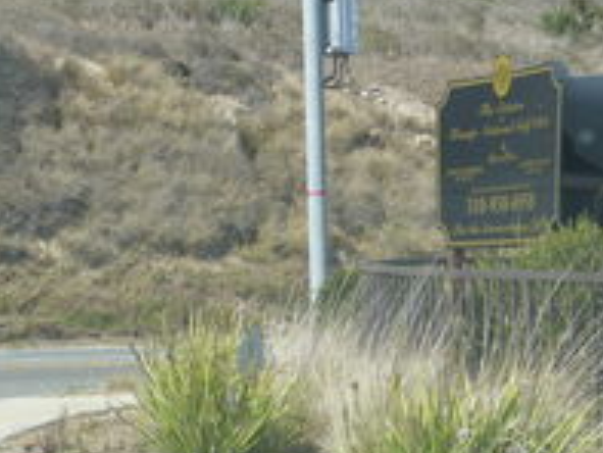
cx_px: 309
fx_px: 2196
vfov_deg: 11.7
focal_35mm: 126
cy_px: 98
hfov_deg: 15.6
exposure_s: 1/320
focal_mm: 11
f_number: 4.8
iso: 100
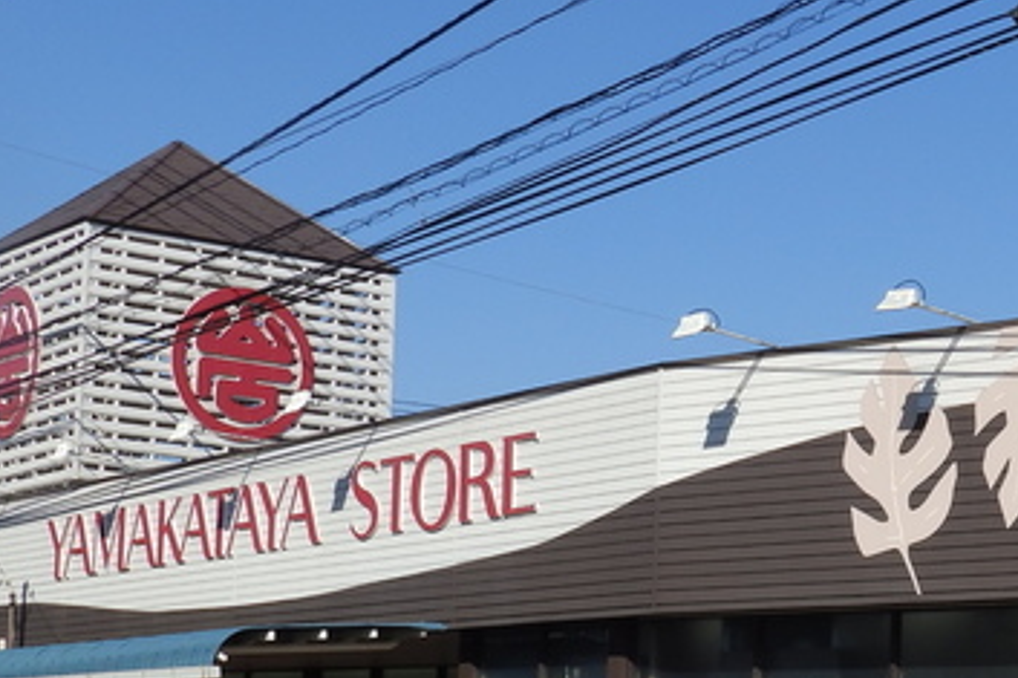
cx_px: 819
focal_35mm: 84
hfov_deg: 23.8
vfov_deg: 16.2
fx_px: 2374
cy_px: 518
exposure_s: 1/640
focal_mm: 6.8
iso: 80
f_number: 5
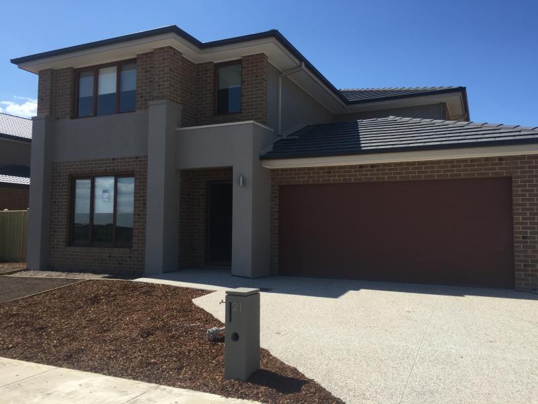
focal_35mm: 29
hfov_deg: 61.7
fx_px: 451
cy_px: 202
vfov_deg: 48.2
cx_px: 269
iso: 32
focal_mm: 4.15
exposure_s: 1/2326
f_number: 2.2
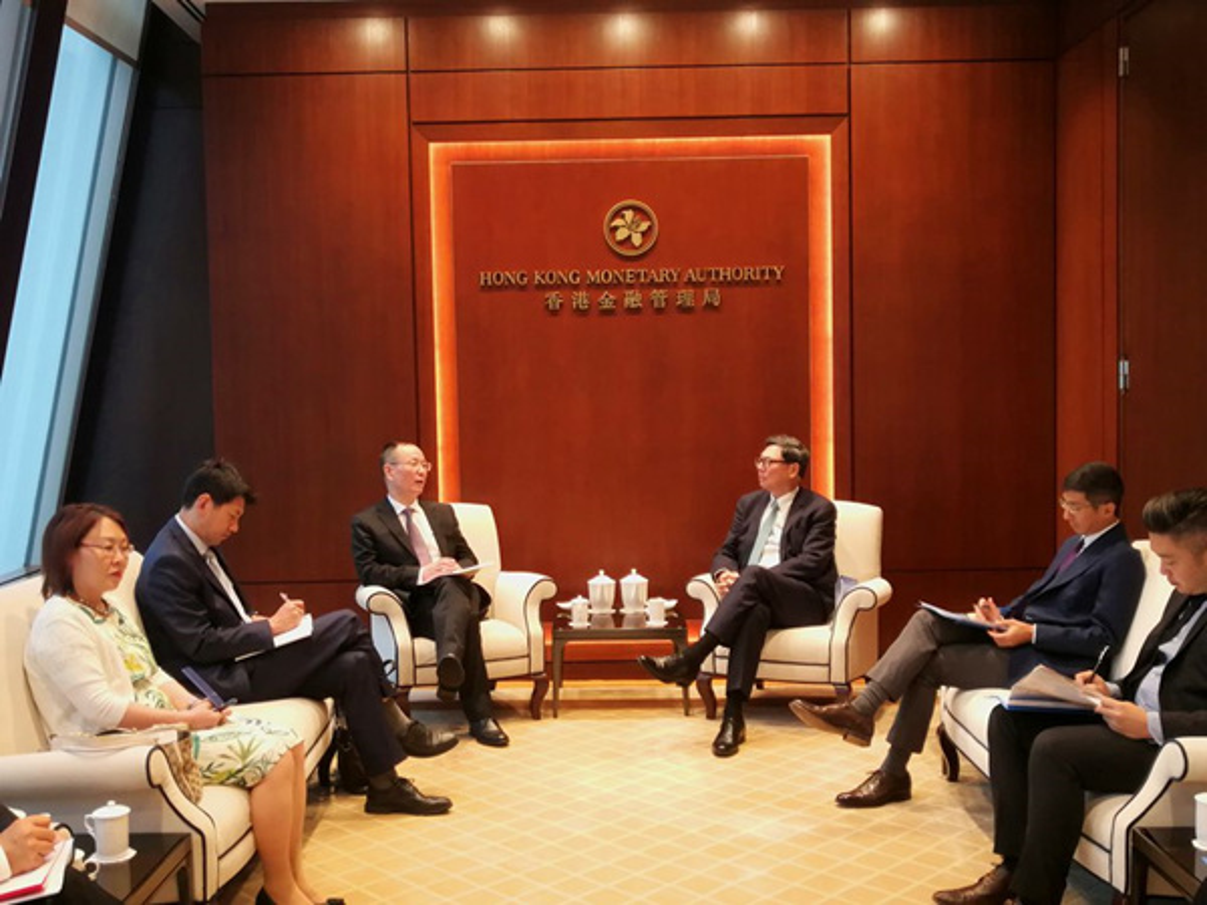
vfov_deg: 39.7
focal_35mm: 36
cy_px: 452
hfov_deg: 51.4
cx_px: 604
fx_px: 1255
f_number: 1.8
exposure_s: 1/33.3
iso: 200
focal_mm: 3.95
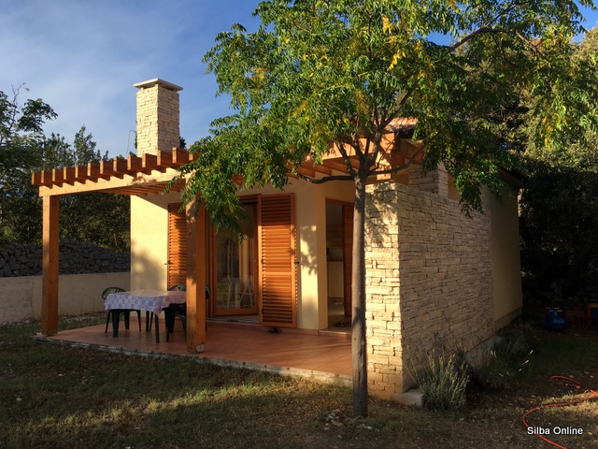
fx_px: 501
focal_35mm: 29
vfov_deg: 48.2
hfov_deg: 61.7
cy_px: 224
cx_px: 299
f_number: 2.2
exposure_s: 1/785
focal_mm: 4.15
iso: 25
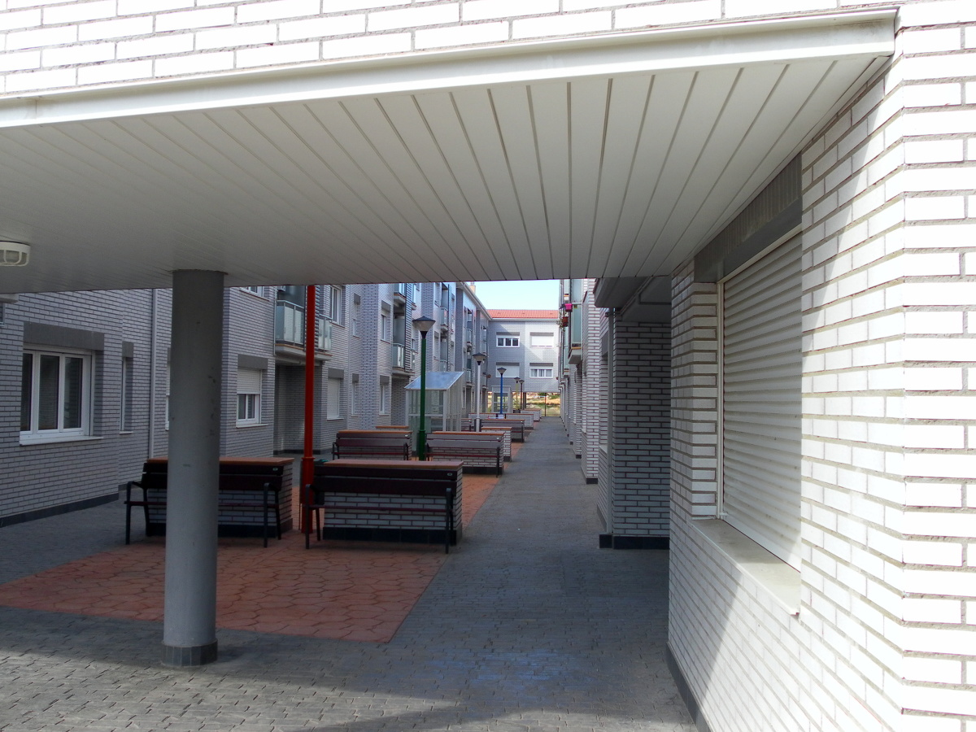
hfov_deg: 47.9
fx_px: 1100
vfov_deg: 36.8
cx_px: 488
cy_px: 366
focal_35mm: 39
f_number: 3.9
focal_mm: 6.9
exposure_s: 1/200
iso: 80
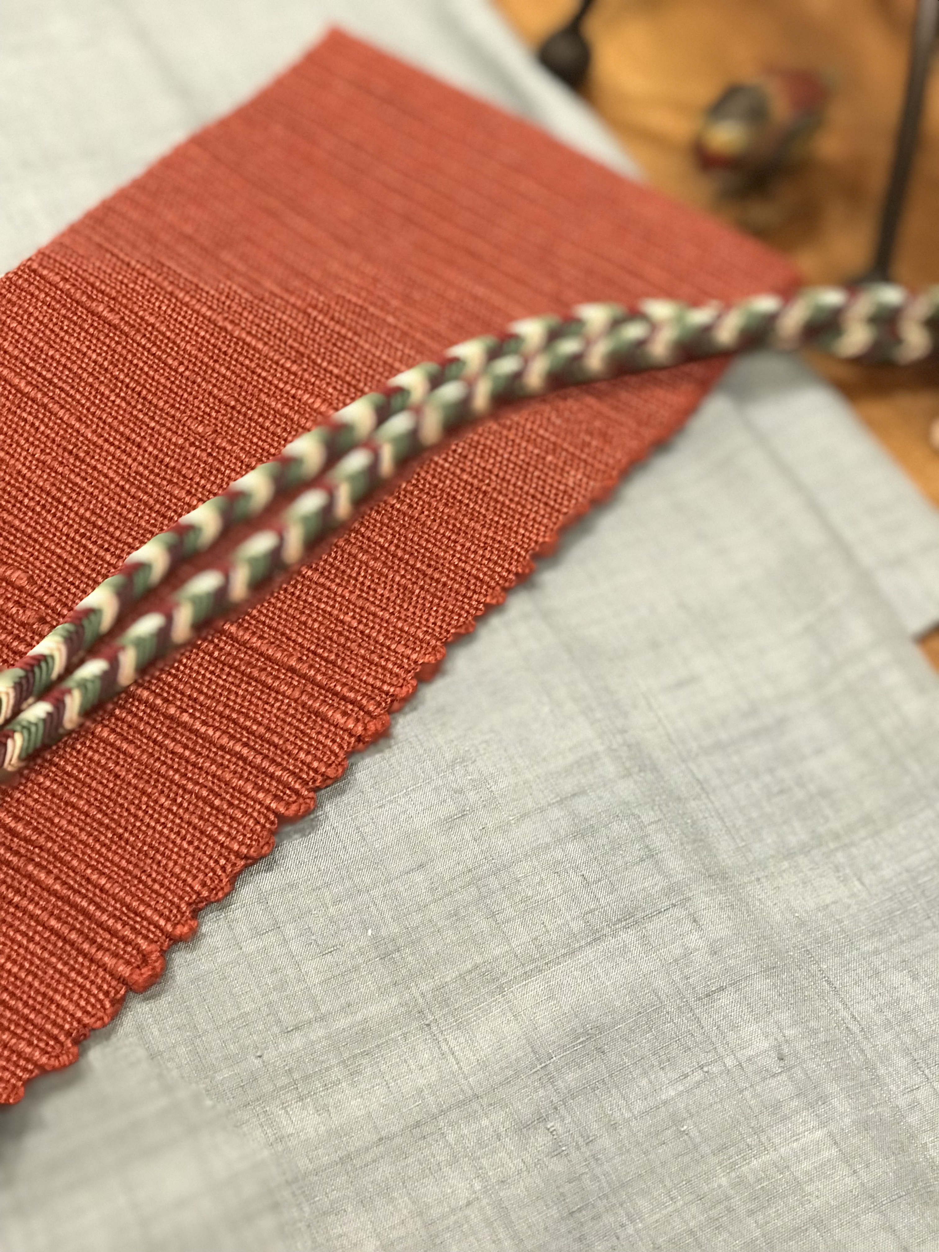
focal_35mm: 57
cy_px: 626
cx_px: 470
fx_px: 2062
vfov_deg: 33.8
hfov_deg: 25.7
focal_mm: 6.6
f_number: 2.8
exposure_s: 1/60
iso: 320
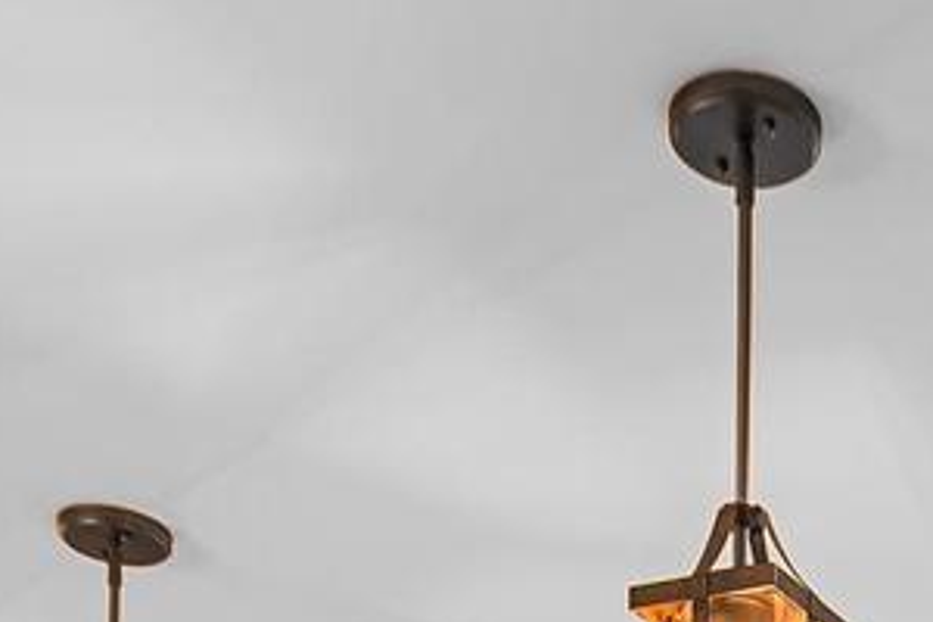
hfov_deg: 26.3
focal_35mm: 72
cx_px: 973
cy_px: 1462
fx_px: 1866
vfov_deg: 13.8
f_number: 7.1
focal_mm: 10
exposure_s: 1/15
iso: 640
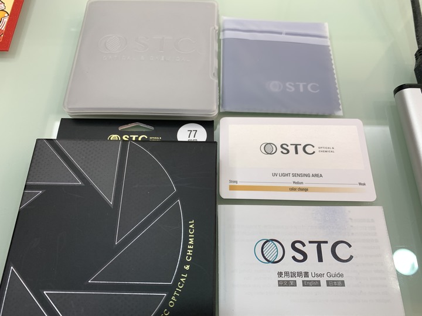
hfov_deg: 67.3
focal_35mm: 26
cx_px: 211
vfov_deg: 53.1
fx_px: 317
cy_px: 158
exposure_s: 1/60
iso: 80
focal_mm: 4.25
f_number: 1.8
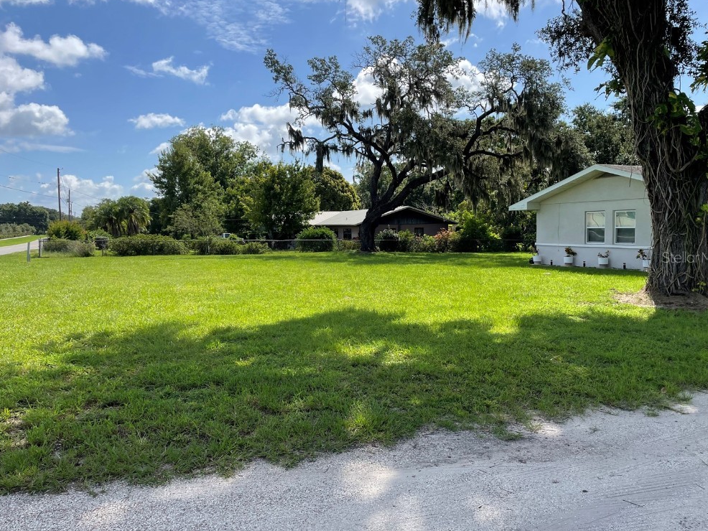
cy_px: 257
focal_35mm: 27
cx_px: 362
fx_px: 552
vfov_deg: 51.4
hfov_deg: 65.3
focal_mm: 4.2
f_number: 1.6
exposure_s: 1/3040
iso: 32
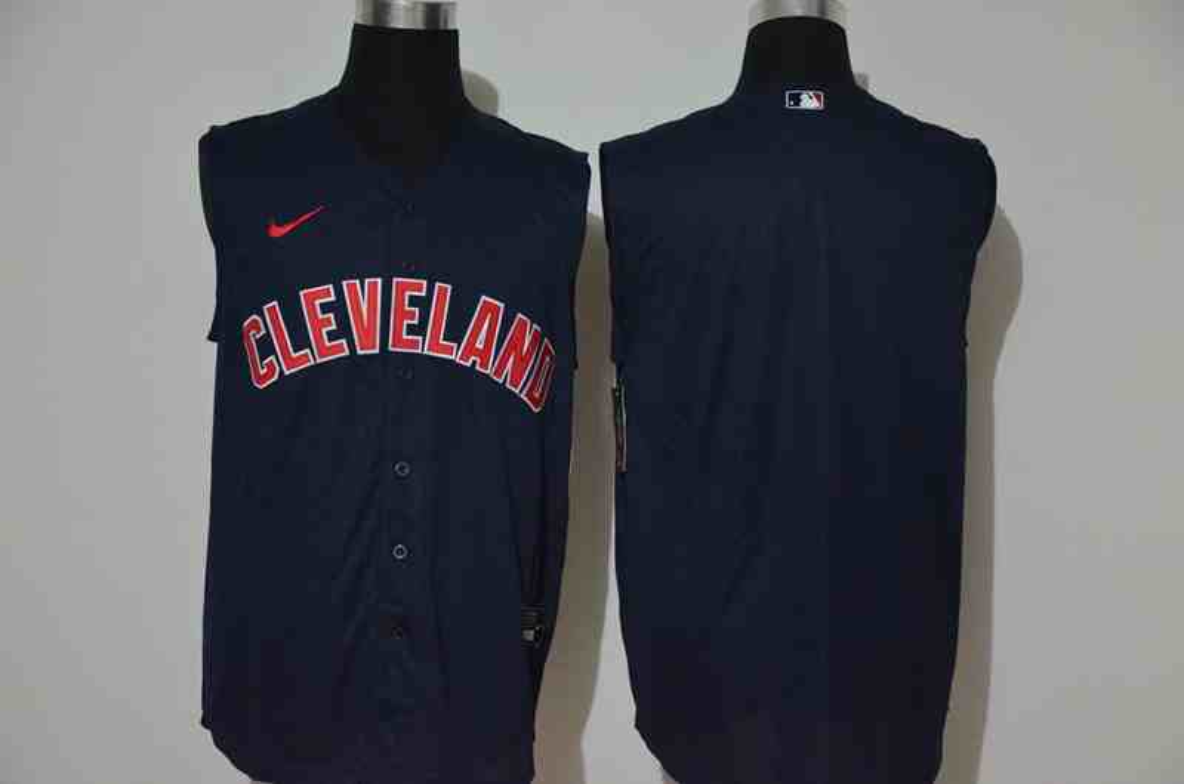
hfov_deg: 26.0
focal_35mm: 78
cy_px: 392
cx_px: 592
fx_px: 2560
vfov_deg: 17.4
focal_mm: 52
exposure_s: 1/20
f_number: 4.8
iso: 4000
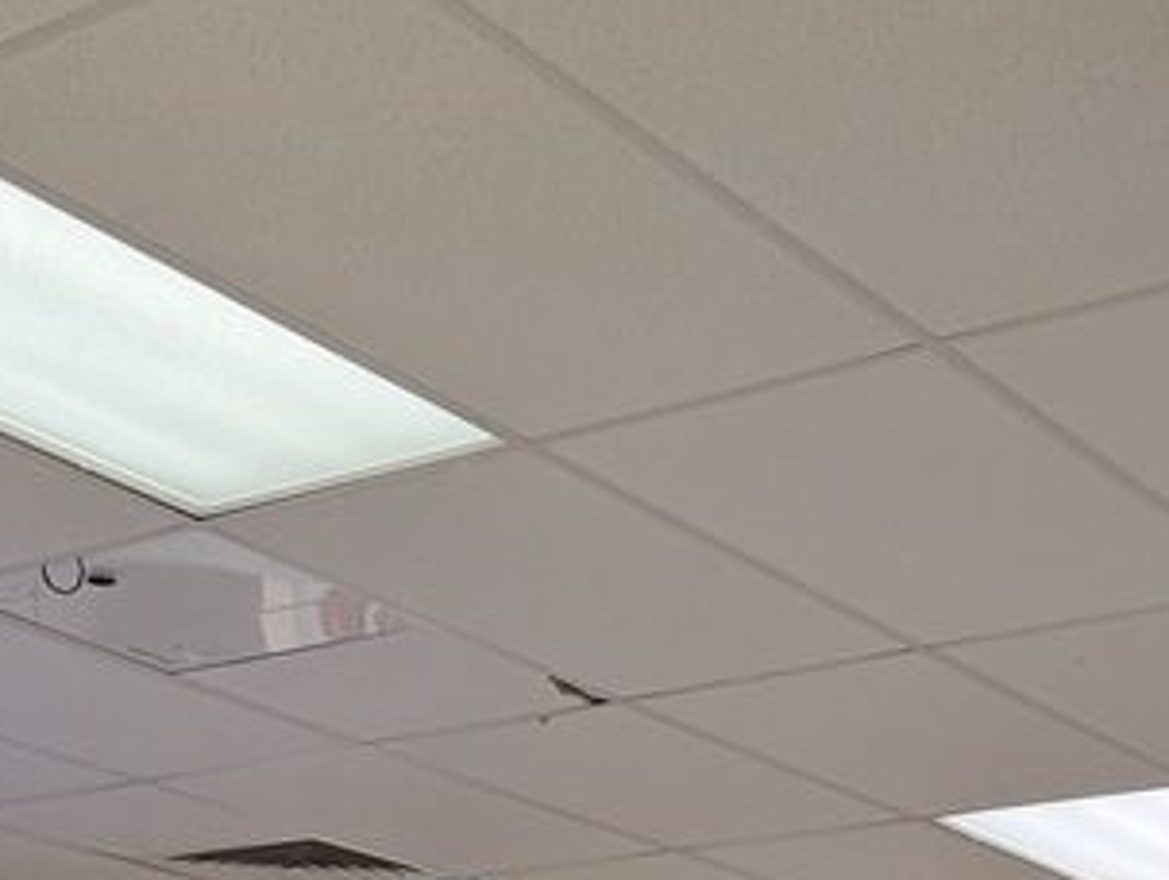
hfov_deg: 23.8
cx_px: 282
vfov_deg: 16.6
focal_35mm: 81
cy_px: 1324
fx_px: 2739
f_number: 1.78
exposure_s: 1/120
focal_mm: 6.76
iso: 160
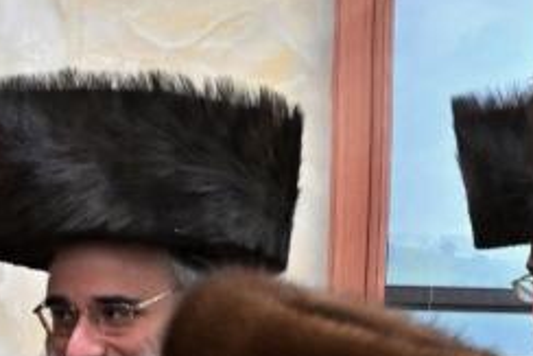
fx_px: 5229
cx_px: -210
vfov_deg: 3.9
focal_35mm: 353
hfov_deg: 5.8
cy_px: 313
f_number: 4
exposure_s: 1/160
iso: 640
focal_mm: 56
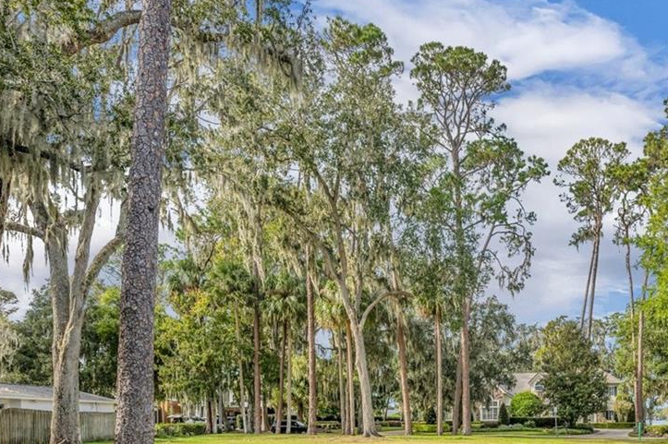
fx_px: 575
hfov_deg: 57.6
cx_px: 491
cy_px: 413
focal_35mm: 31
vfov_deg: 38.8
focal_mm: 14
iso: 110
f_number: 5.6
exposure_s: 1/250
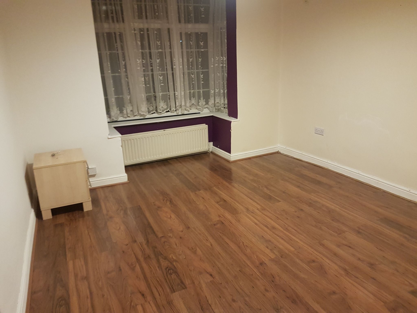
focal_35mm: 26
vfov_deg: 53.1
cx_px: 208
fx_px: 313
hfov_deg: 67.3
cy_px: 156
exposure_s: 1/10
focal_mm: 4.2
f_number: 1.7
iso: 250
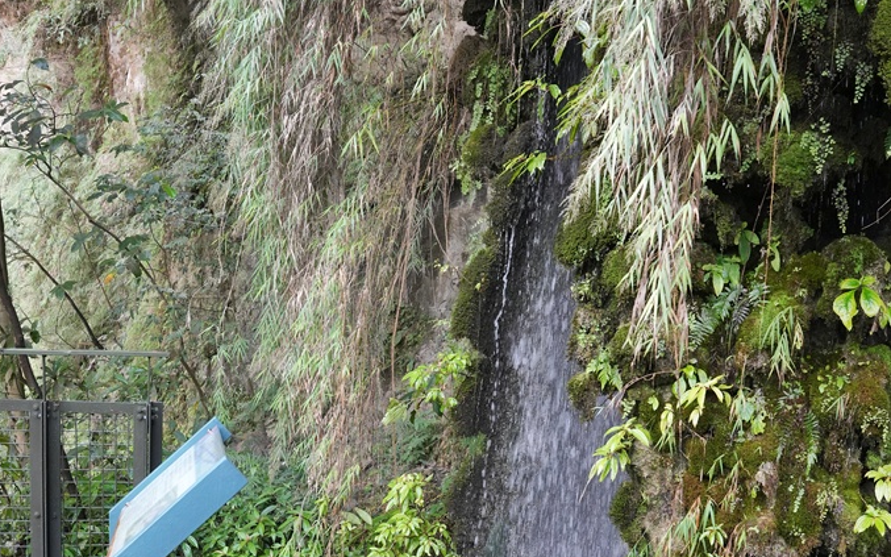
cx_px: 443
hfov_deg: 52.8
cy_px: 419
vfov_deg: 33.7
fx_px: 898
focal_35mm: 37
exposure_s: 1/160
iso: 2500
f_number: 6.3
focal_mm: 24
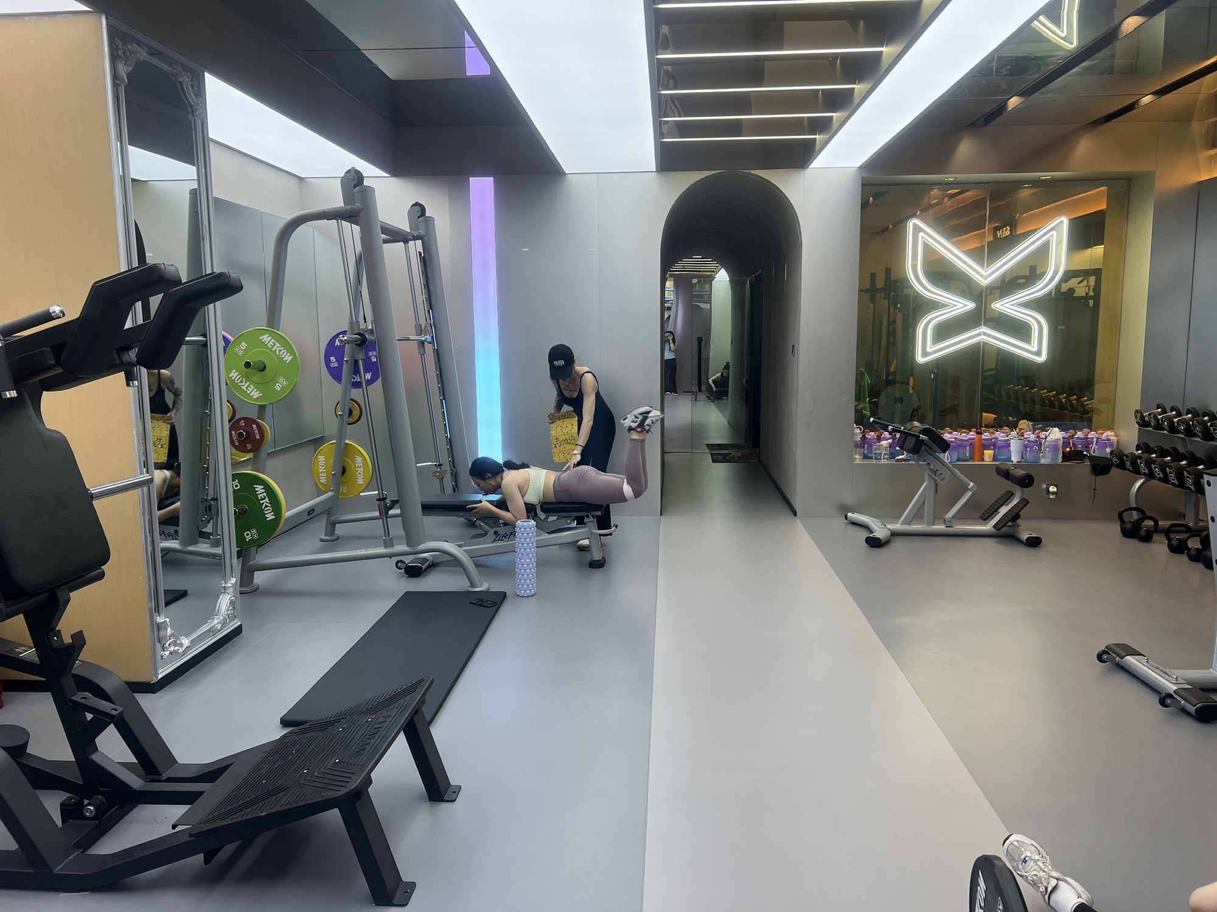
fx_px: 914
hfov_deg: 67.3
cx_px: 608
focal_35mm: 26
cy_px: 456
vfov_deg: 53.1
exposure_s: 1/100
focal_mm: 5.7
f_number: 1.5
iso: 50
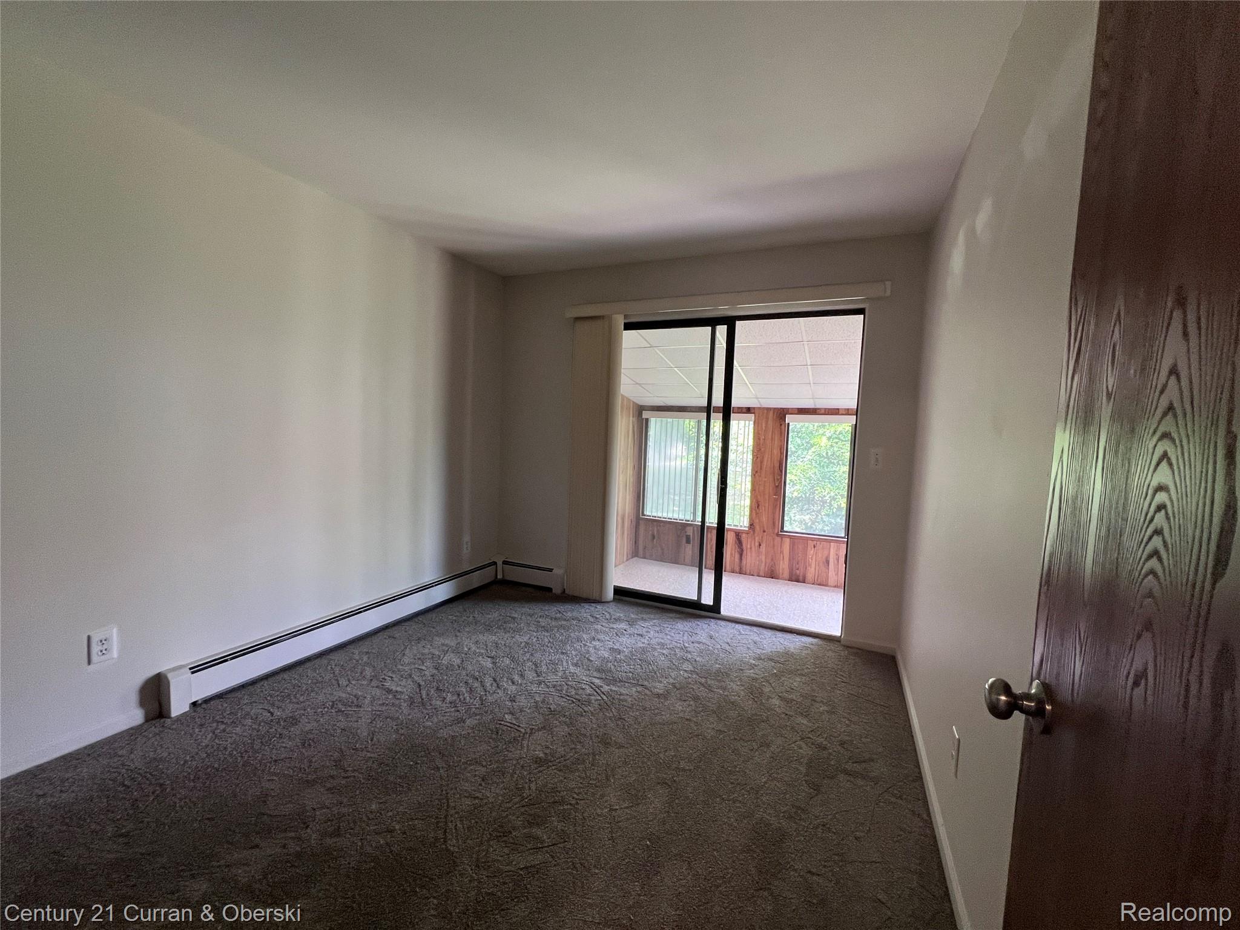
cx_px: 620
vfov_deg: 89.9
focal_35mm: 13
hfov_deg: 106.2
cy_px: 465
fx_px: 466
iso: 160
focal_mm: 1.57
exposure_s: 1/120
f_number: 1.8
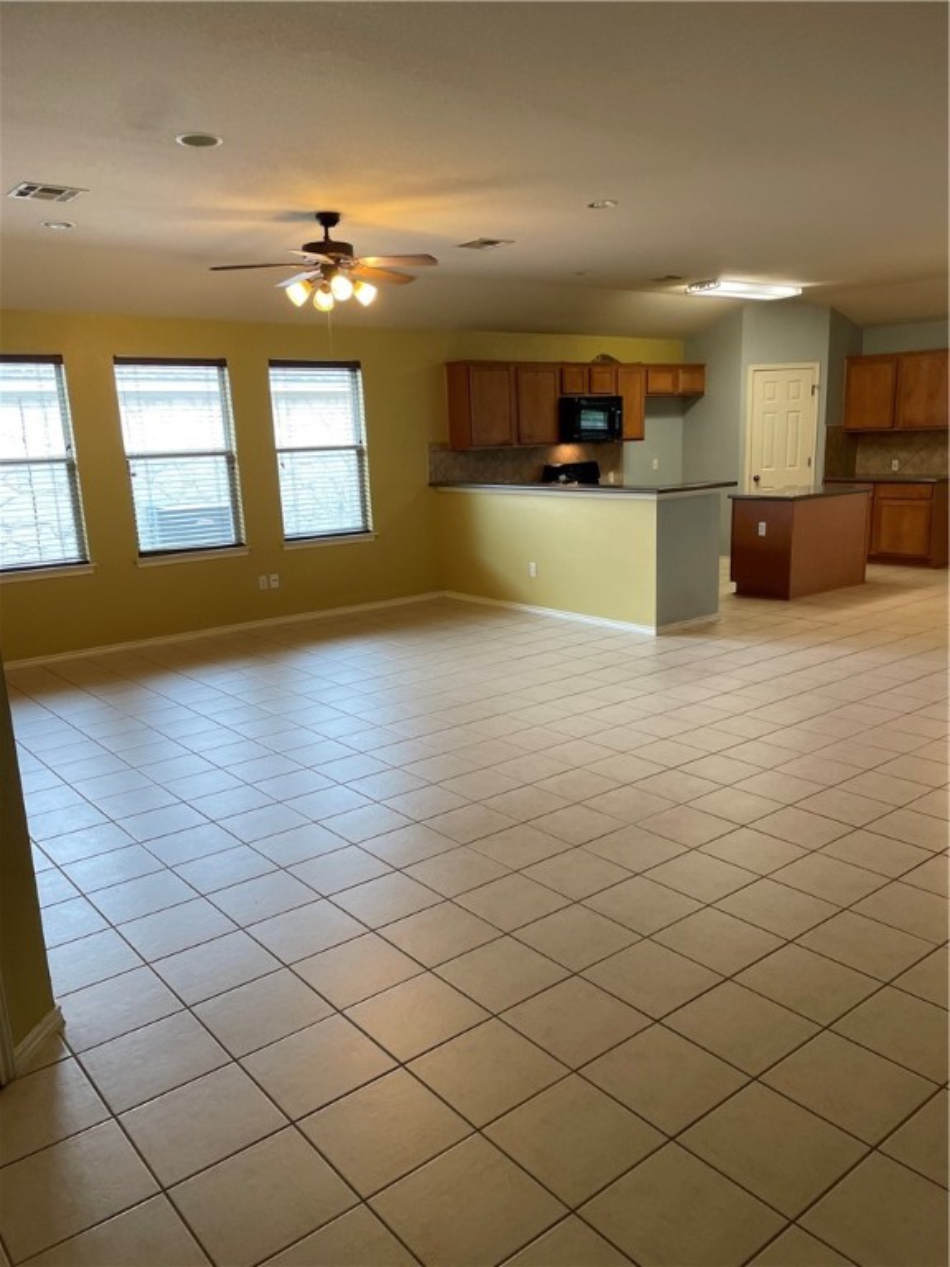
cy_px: 634
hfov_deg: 53.1
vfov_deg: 67.3
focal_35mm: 26
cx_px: 475
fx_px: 951
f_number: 1.6
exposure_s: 1/120
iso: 125
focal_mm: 4.2
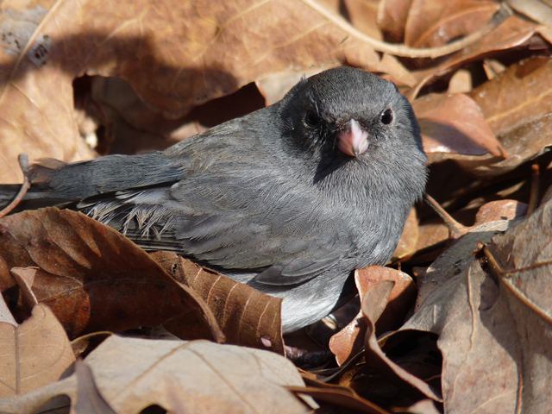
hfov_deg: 4.1
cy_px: 207
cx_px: 276
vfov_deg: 3.1
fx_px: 7654
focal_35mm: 480
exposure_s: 1/200
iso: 100
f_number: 4.4
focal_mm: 85.3
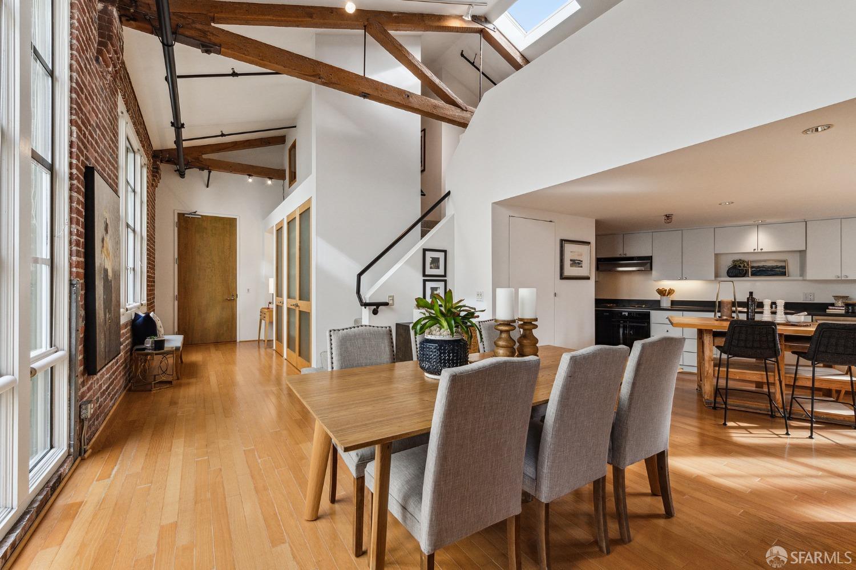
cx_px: 428
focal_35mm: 15
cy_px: 285
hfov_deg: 100.4
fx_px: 357
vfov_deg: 77.3
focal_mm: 15
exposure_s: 1/40
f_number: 11
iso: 400
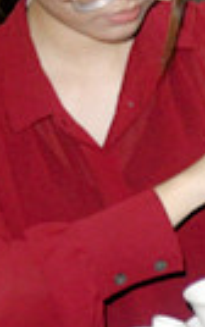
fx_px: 1463
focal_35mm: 164
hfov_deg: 6.5
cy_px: 138
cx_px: 825
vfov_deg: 12.8
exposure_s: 1/60
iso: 800
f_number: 3.5
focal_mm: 18
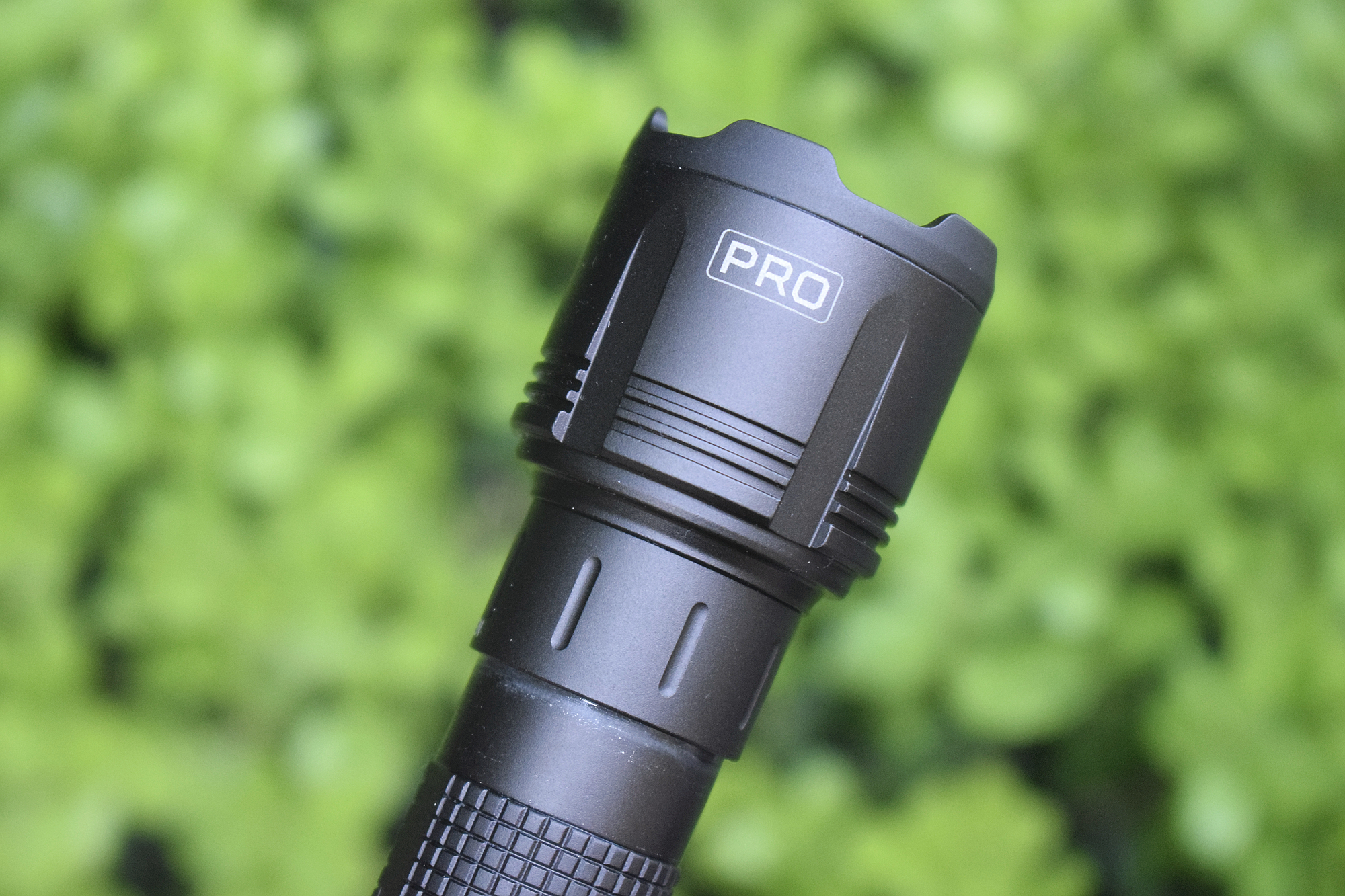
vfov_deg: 16.6
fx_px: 3082
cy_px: 448
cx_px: 672
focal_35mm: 82
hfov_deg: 24.6
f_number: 5.6
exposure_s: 1/100
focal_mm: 55
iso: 3200
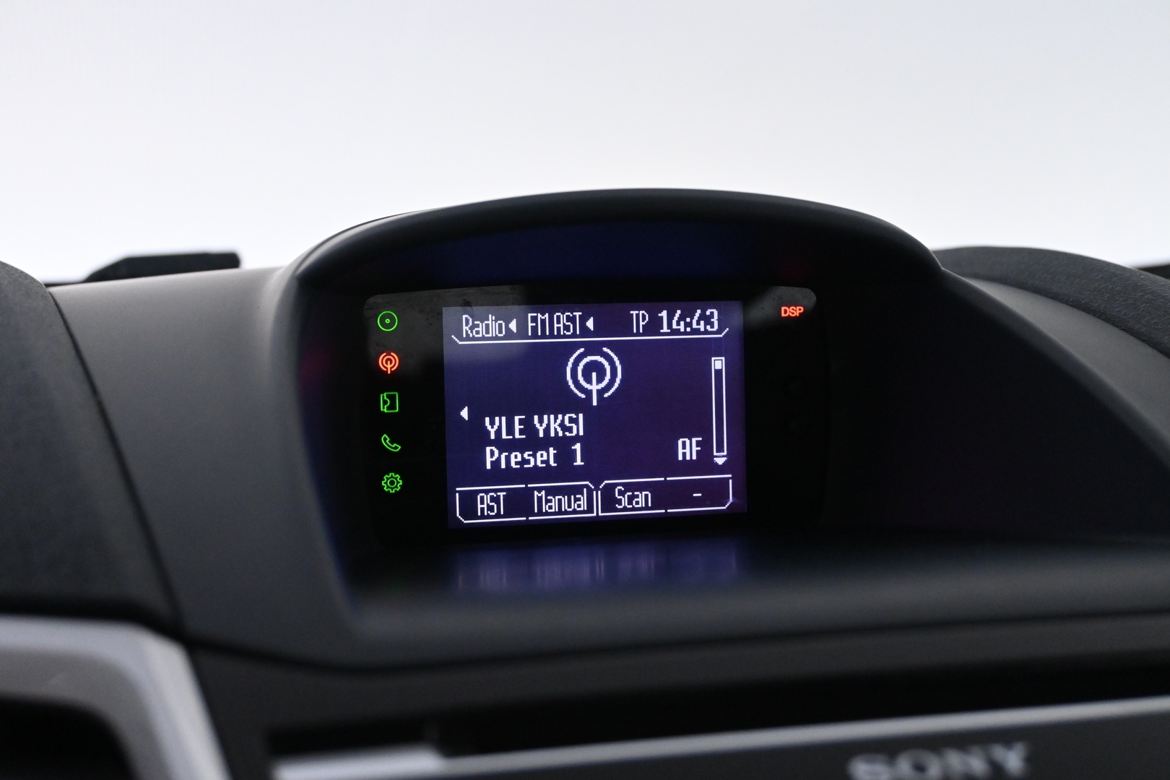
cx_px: 585
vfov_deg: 28.5
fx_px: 1536
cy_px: 390
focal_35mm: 47
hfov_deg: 41.7
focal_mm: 31.5
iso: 3200
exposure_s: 1/80
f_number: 5
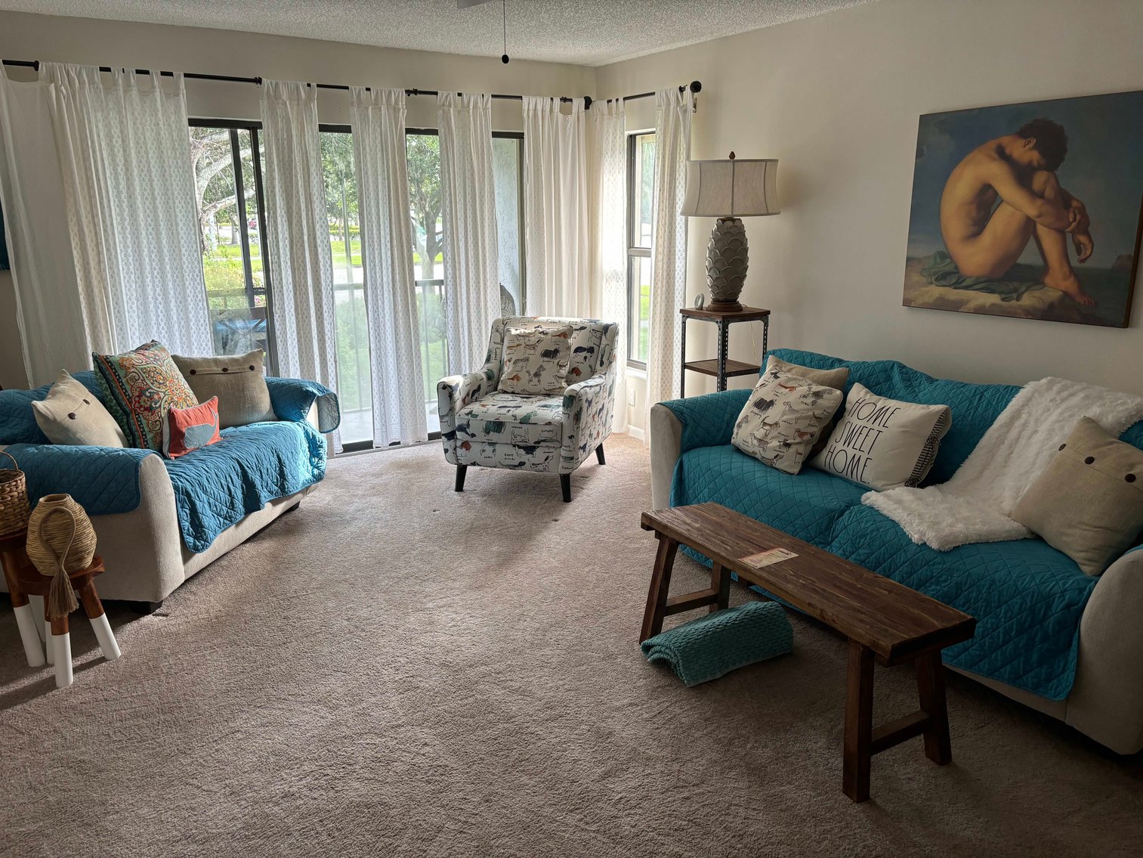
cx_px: 572
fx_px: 859
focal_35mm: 26
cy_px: 429
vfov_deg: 53.1
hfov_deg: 67.3
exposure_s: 1/60
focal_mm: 5.96
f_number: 1.6
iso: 80
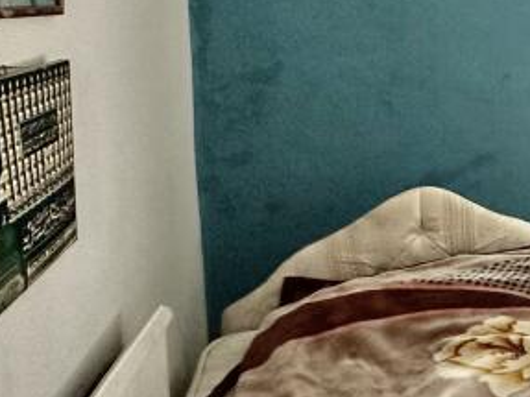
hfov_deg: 22.9
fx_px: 765
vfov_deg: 28.4
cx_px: 933
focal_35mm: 50
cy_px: 78
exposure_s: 1/99
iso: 200
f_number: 2.2
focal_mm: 2.22
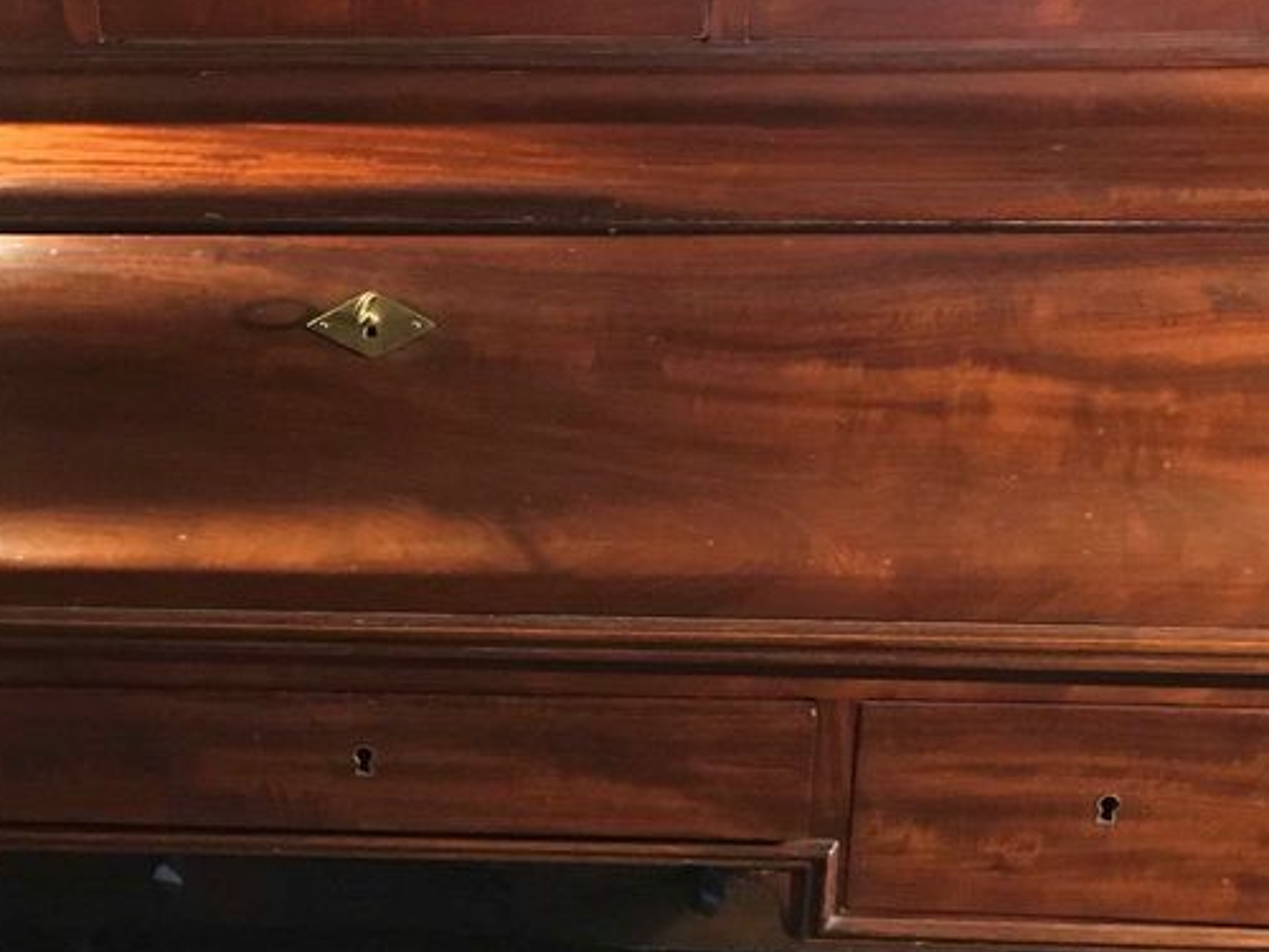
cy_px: 612
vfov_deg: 25.1
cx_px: 439
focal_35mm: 58
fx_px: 2126
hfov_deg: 33.0
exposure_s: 1/17
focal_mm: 4.15
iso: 400
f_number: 2.2
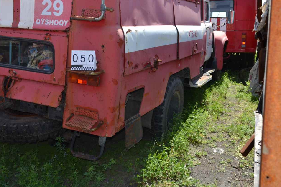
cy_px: 76
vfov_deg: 37.7
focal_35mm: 35
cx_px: 136
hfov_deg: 54.4
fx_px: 273
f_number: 5.6
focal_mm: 18
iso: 100
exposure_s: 1/200
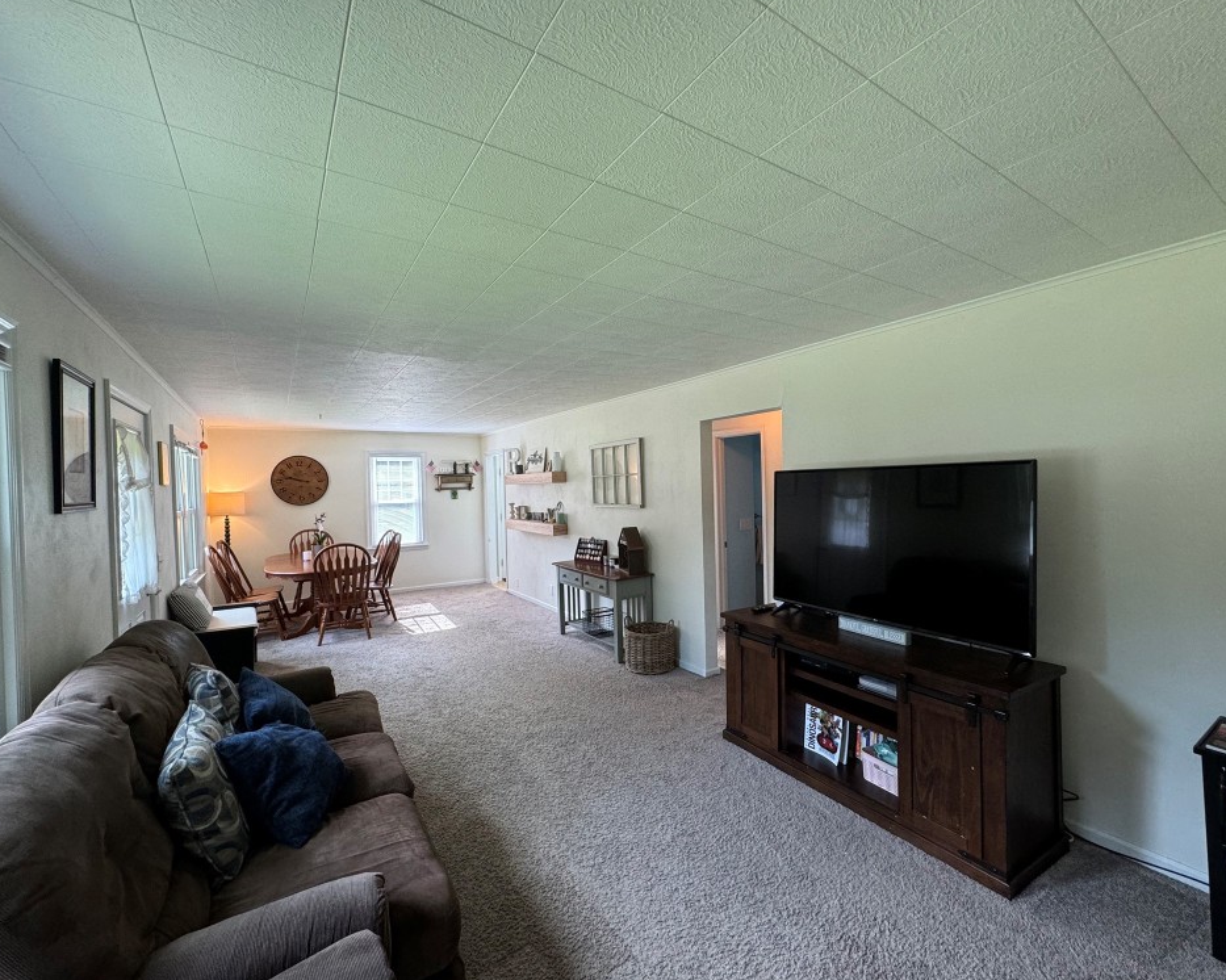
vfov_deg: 84.0
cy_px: 493
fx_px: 544
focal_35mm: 15
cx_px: 631
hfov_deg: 96.8
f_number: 2.2
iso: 160
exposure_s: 1/120
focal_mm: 2.22
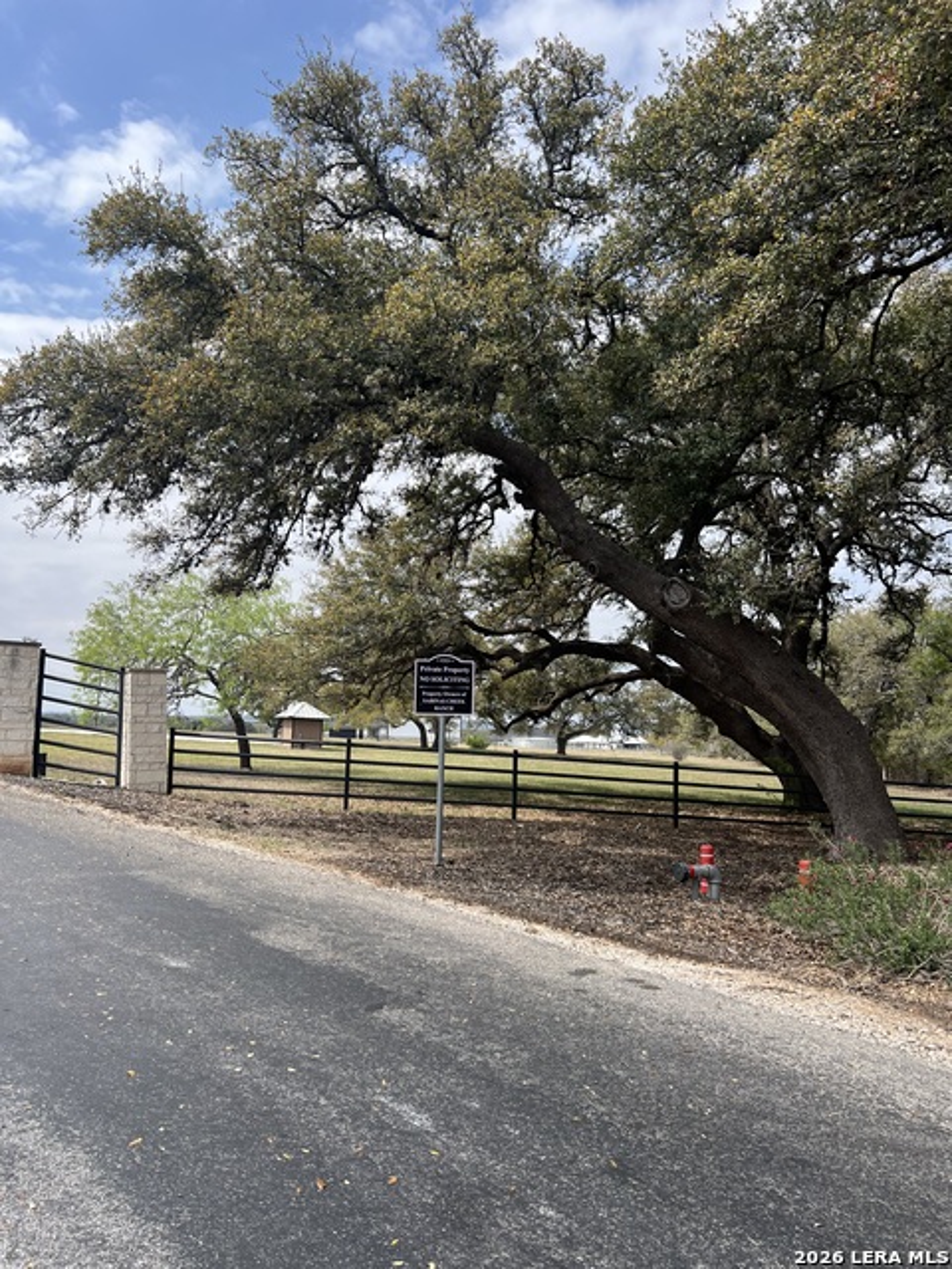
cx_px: 476
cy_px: 634
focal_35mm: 26
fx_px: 953
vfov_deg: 67.3
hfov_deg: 53.1
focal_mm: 5.7
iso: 50
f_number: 1.5
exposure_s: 1/2571
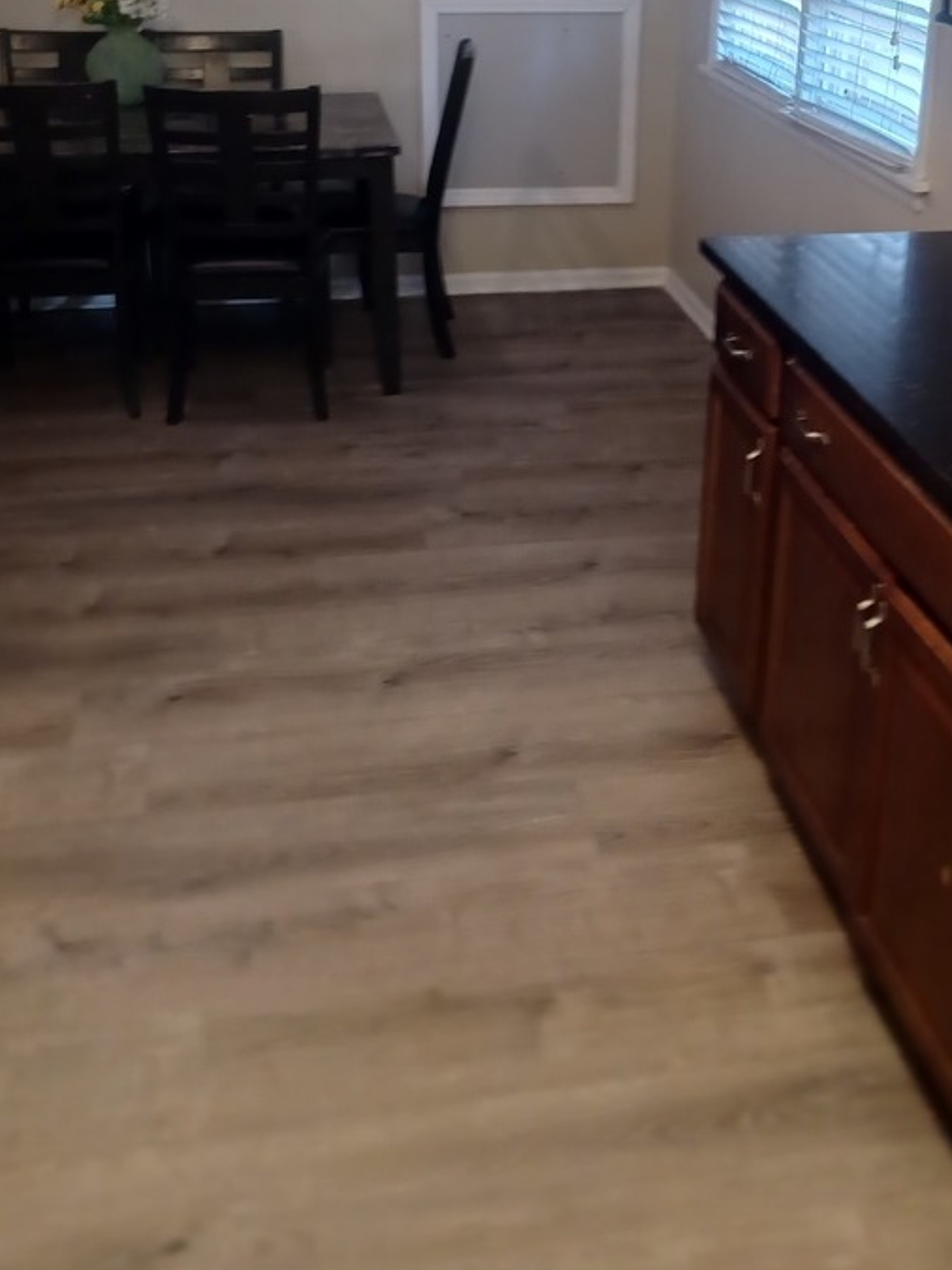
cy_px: 297
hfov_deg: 35.9
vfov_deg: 45.0
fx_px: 1467
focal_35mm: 40
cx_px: 553
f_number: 1.8
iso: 640
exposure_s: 1/24
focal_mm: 4.6
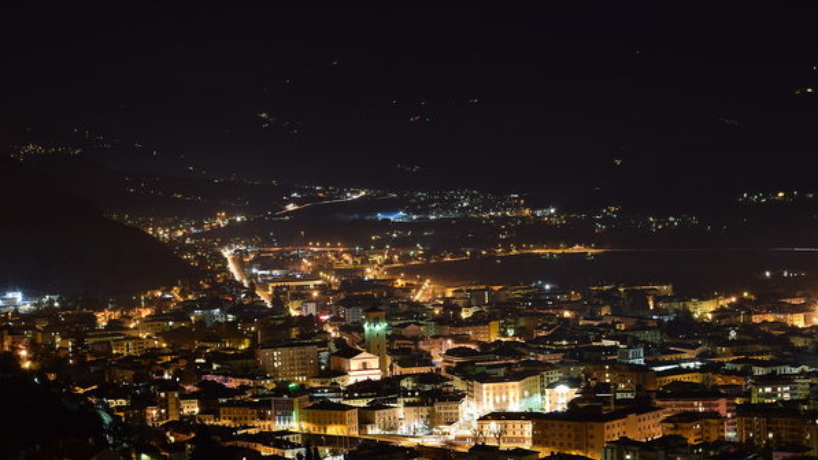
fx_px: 1714
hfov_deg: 26.8
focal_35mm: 79
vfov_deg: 15.3
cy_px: 242
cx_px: 410
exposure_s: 30
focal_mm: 50
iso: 100
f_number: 11
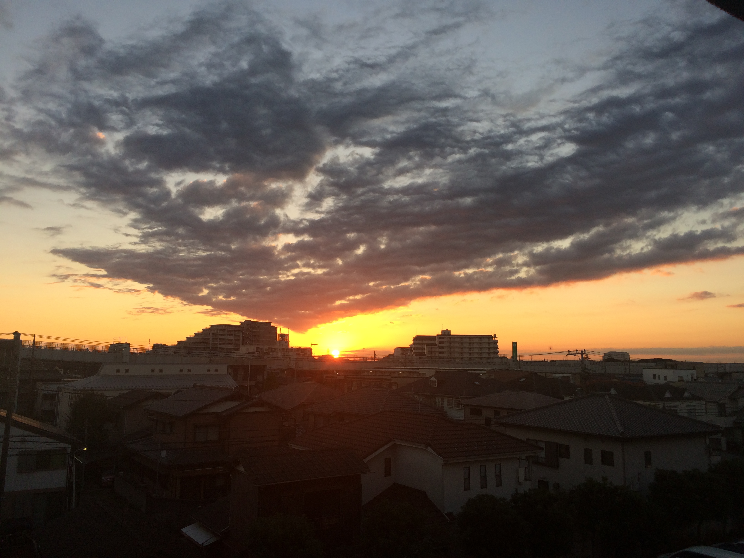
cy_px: 279
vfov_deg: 48.2
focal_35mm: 29
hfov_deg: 61.7
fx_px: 623
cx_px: 372
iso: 32
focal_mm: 4.15
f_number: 2.2
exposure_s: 1/406
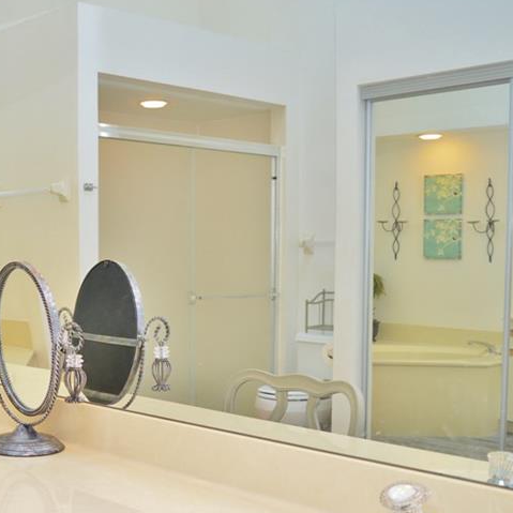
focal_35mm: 49
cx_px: 42
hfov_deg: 32.7
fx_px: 822
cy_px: 337
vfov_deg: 34.4
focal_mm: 18
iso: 400
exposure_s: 1/60
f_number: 4
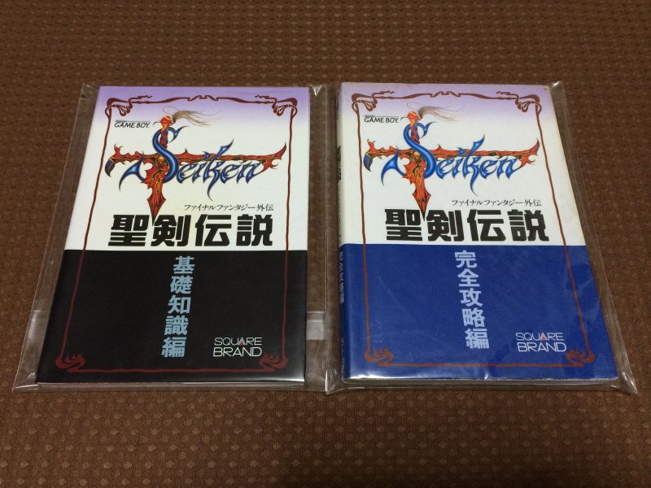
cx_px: 326
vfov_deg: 46.8
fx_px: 564
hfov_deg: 60.0
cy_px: 244
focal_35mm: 30
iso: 200
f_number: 2.2
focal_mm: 4.12
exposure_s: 1/30
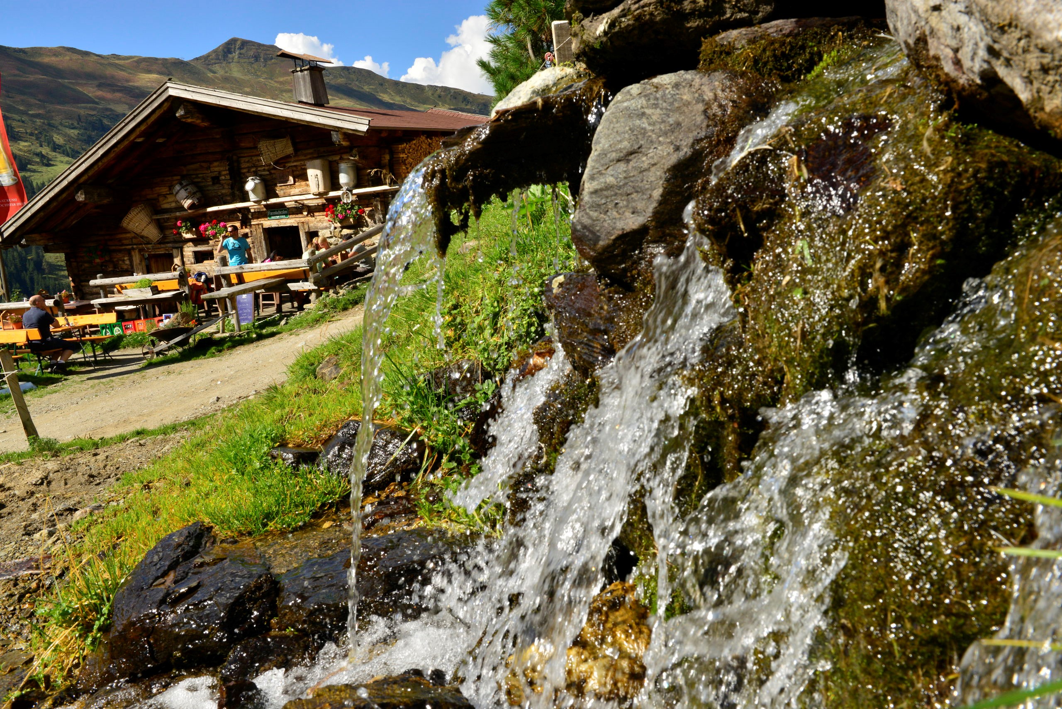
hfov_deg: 58.7
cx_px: 531
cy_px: 354
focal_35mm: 32
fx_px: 944
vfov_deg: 41.2
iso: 800
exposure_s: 1/400
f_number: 16
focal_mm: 32
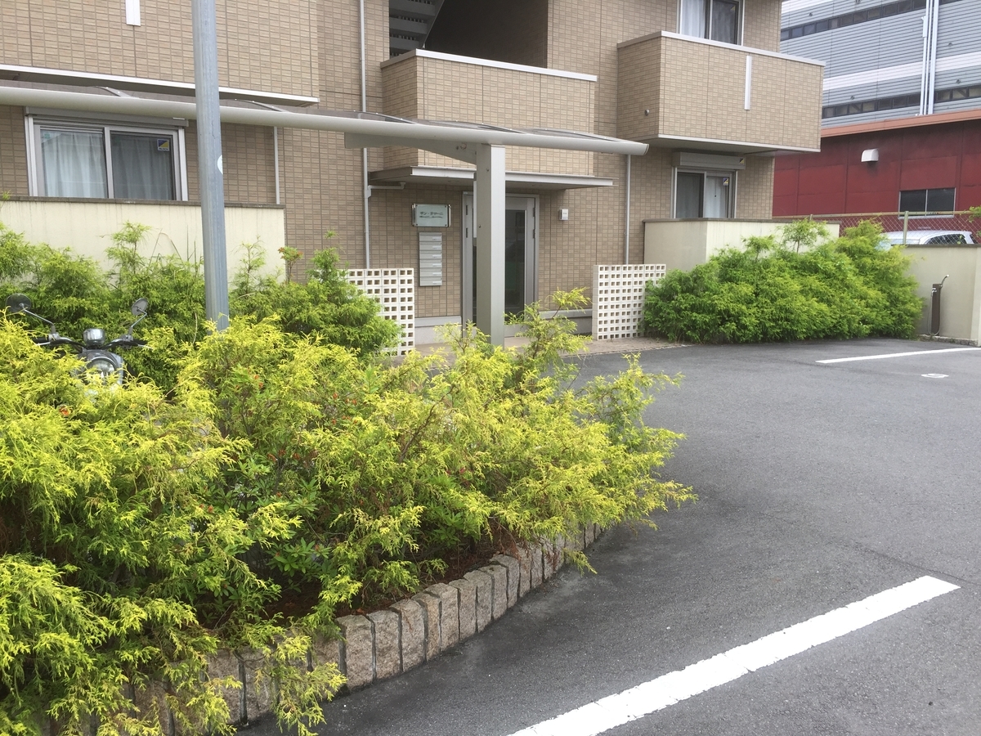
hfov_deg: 61.7
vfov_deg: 48.2
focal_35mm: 29
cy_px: 368
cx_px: 490
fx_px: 822
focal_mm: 4.15
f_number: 2.2
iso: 32
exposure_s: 1/189
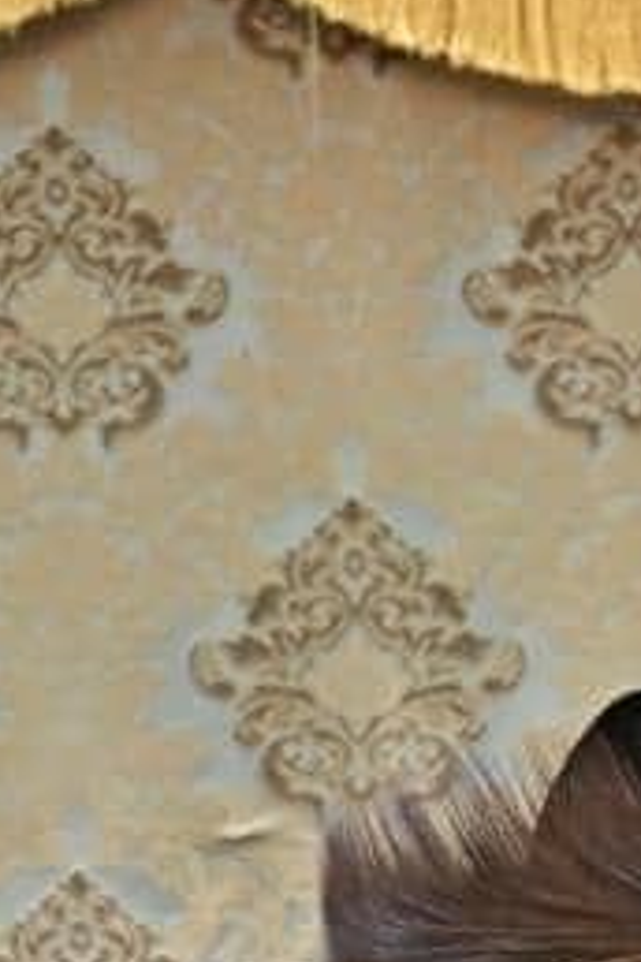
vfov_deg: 4.3
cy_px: 1700
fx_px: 12712
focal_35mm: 476
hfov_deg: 2.9
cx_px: 542
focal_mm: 120
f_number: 4
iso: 1250
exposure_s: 1/200
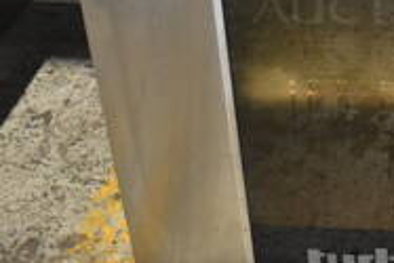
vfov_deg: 14.9
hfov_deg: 21.4
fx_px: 964
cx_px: 474
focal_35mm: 88
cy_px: -80
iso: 3600
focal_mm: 18
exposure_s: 1/125
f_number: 3.5
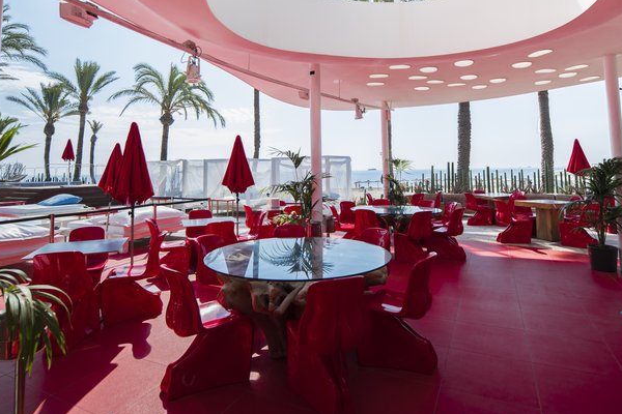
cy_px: 141
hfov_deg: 84.0
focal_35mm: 20
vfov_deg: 60.6
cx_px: 316
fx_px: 346
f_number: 6.3
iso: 100
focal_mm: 15
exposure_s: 1/320
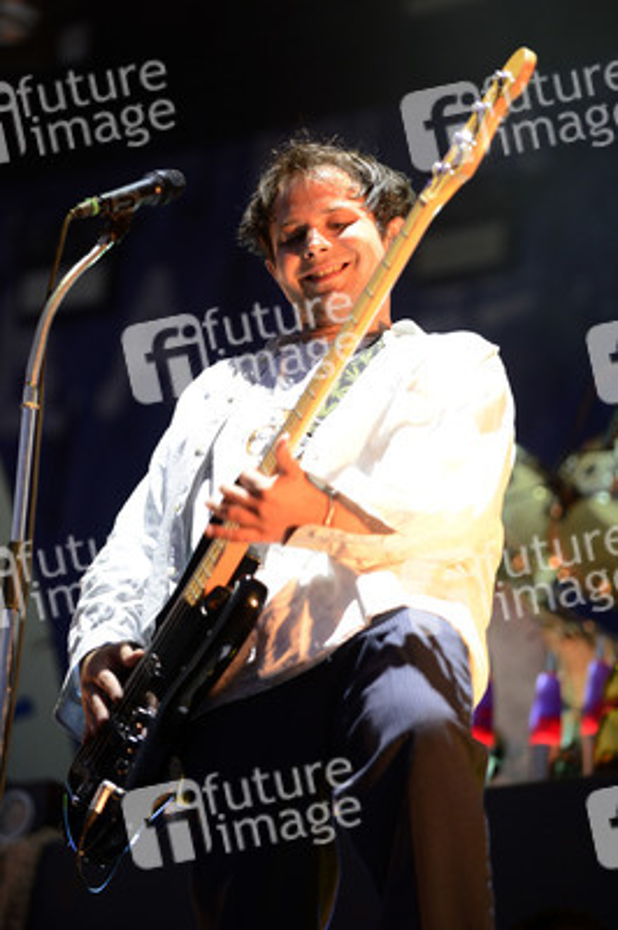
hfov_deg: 9.1
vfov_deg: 13.7
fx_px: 3869
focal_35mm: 150
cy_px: 465
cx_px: 309
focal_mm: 150
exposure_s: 1/320
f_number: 2.8
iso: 2500
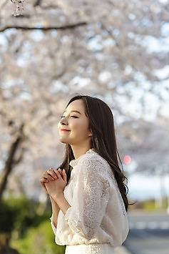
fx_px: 809
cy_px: 131
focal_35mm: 115
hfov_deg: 11.9
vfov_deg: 17.8
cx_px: 84
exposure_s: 1/500
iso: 100
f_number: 2.8
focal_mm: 102
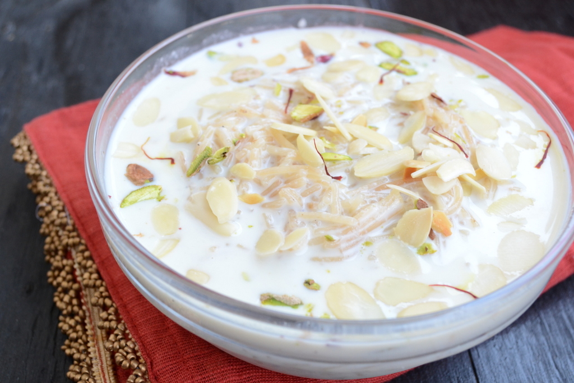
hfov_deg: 45.0
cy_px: 192
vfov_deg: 30.9
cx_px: 287
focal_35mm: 44
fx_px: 694
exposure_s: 1/200
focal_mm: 29
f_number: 7.1
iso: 800
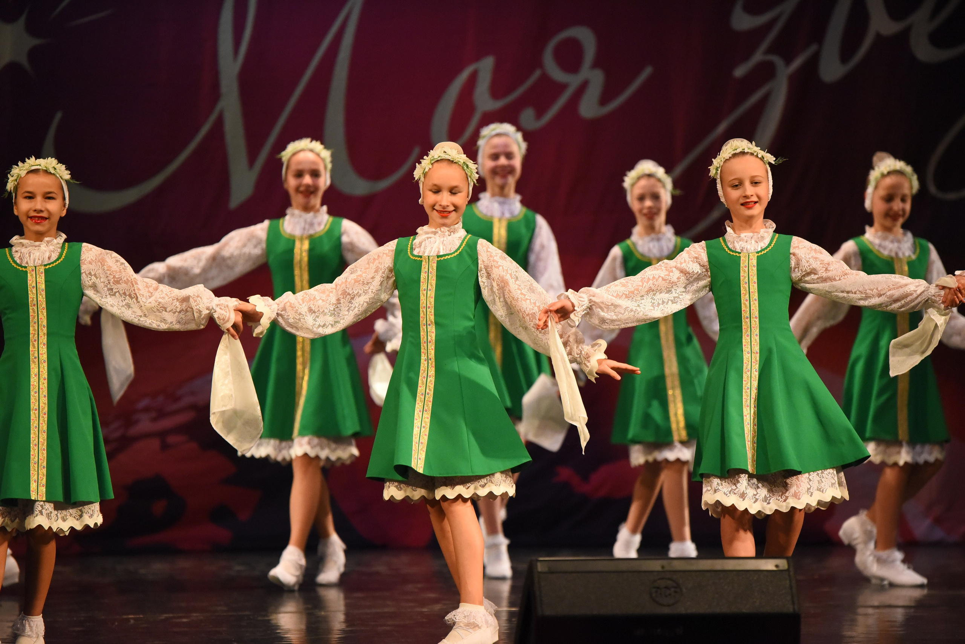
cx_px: 482
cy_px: 322
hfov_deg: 10.3
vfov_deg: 6.9
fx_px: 5363
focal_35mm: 200
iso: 5000
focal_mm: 200
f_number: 3.2
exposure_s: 1/800
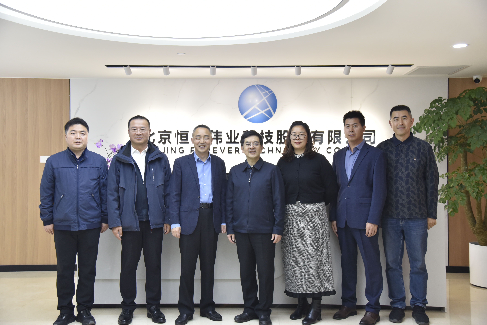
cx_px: 244
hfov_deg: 48.4
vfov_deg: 33.4
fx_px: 541
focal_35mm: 40
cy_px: 162
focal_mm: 40
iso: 1600
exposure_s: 1/320
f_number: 4.5
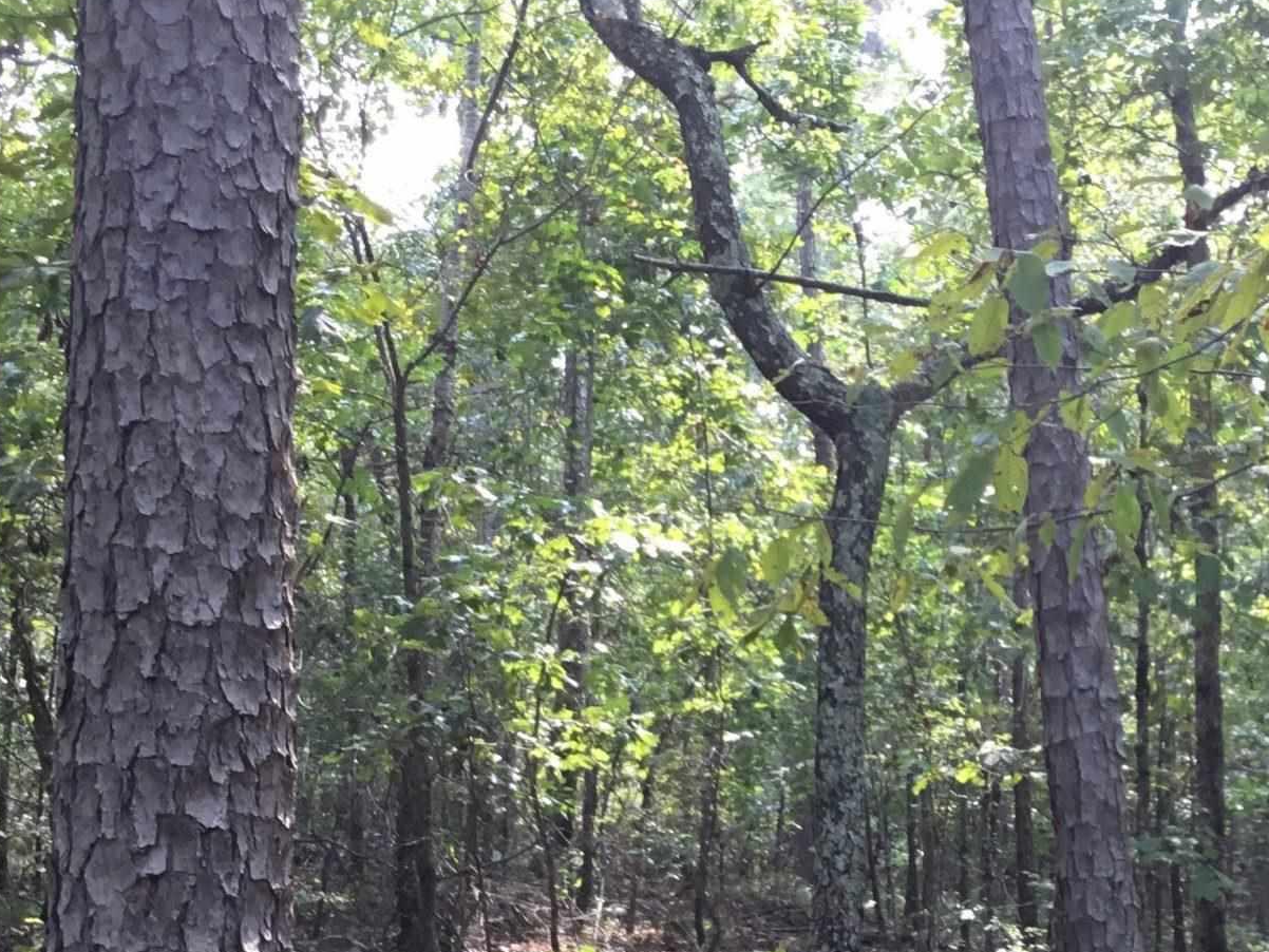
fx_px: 2420
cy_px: 867
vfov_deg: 21.7
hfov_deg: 28.9
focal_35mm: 66
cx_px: 965
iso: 50
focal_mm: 3.3
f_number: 2.4
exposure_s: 1/120
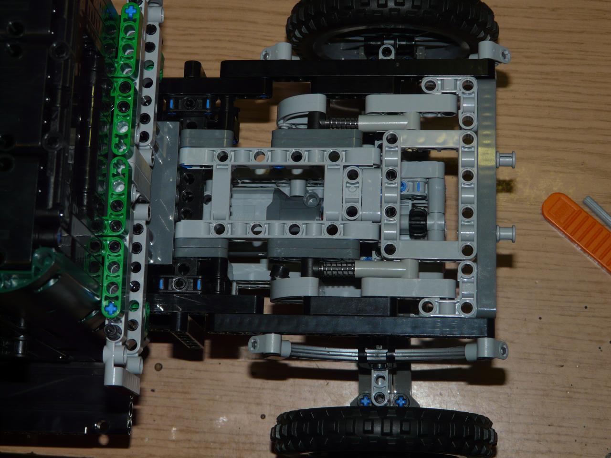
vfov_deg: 20.2
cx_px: 306
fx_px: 1289
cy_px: 229
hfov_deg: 26.7
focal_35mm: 73
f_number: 3.2
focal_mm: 12
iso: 100
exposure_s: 1/50
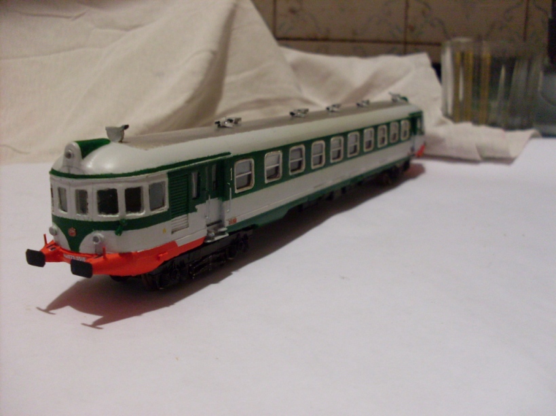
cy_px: 208
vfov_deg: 37.7
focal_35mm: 38
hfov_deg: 49.0
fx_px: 610
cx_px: 278
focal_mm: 6.3
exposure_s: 1/15
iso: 200
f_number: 2.8
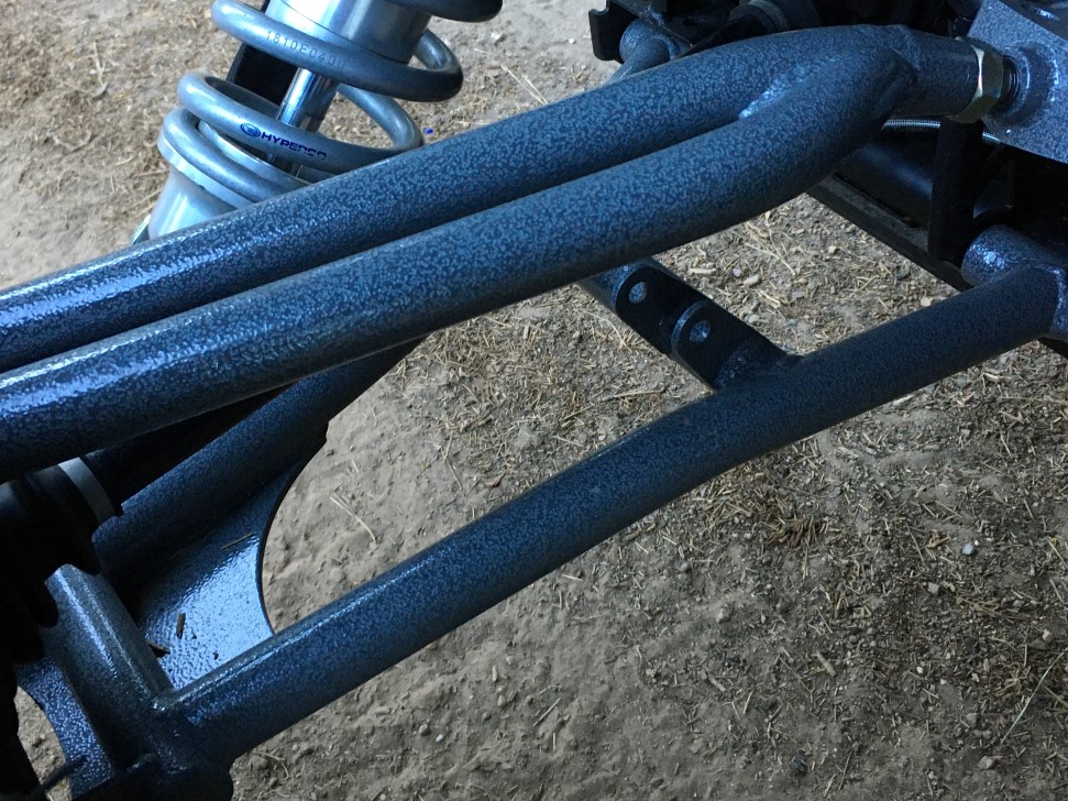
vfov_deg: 33.5
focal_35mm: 43
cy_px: 327
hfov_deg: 43.8
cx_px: 484
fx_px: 1327
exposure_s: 1/30
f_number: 2.2
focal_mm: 4.15
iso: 125
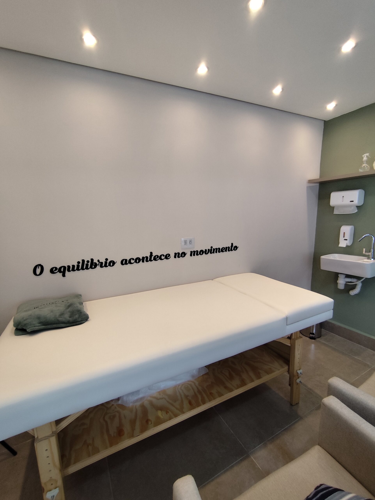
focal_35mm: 16
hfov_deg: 78.2
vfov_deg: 94.5
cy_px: 250
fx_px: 231
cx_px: 188
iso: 80
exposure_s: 1/60
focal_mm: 1.65
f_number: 2.2
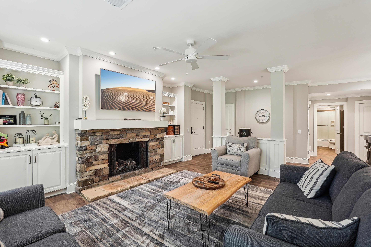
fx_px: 165
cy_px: 124
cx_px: 186
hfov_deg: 96.7
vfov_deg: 73.7
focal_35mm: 16
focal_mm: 16
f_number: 8
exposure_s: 1/5
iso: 400
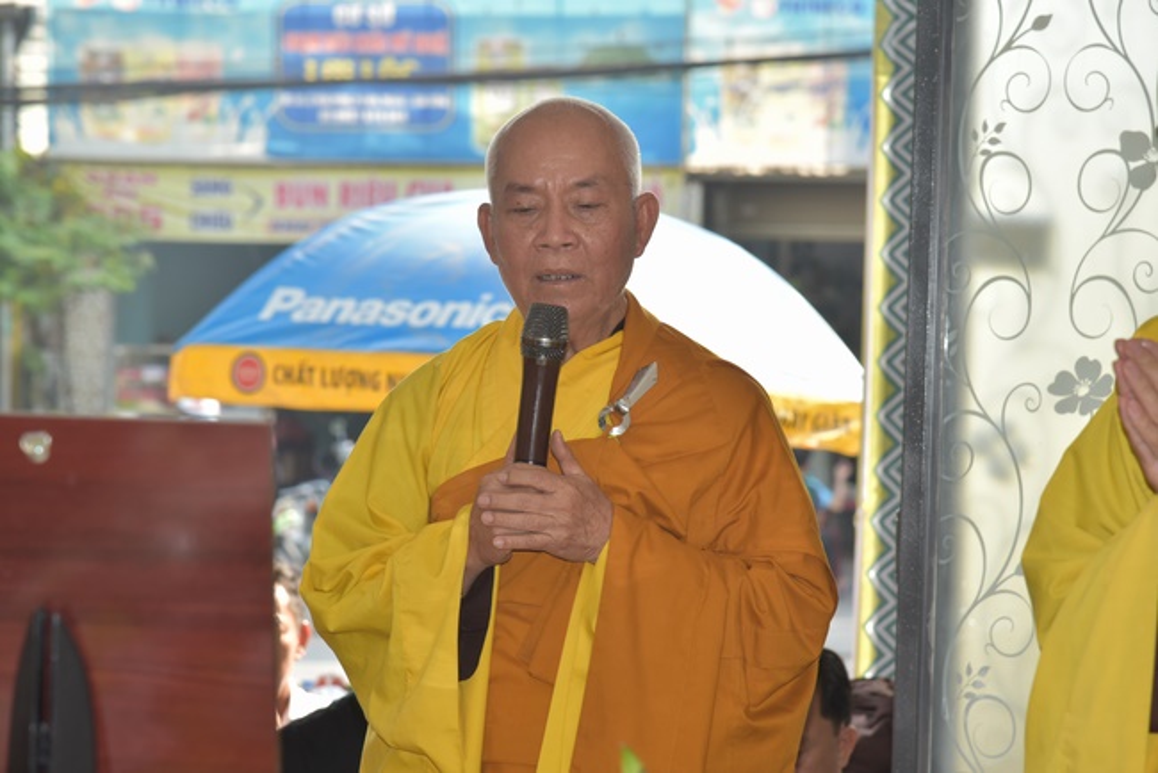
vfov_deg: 11.4
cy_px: 386
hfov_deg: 17.1
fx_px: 3862
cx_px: 579
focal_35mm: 120
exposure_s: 1/200
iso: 500
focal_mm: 120
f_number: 7.1
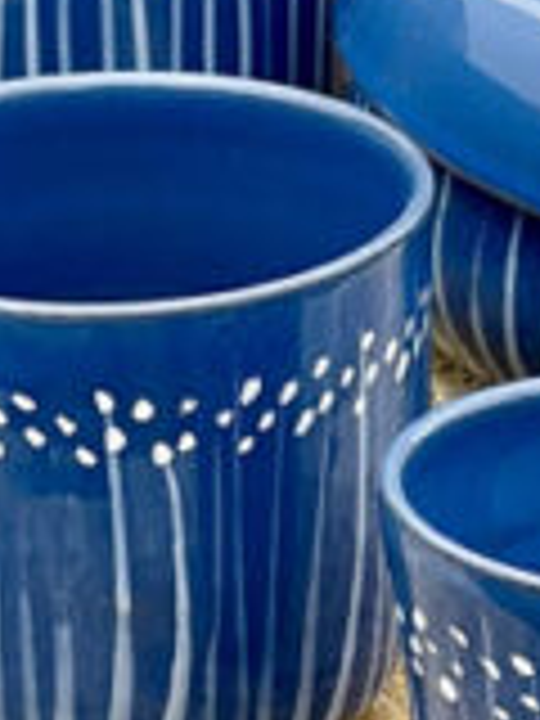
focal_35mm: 260
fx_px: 5408
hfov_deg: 5.7
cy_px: 4
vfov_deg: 7.6
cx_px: 194
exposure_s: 1/369
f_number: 2
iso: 25
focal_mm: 6
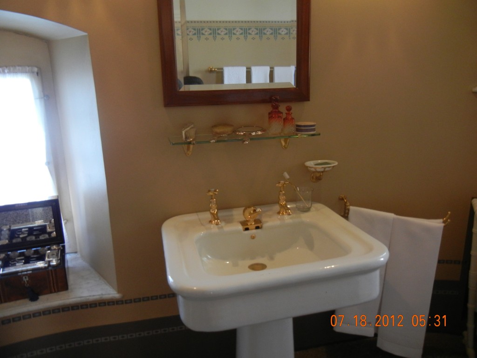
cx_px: 238
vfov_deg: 46.8
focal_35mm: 30
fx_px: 413
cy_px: 179
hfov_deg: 60.0
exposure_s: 1/15
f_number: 3.5
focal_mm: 5.4
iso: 400
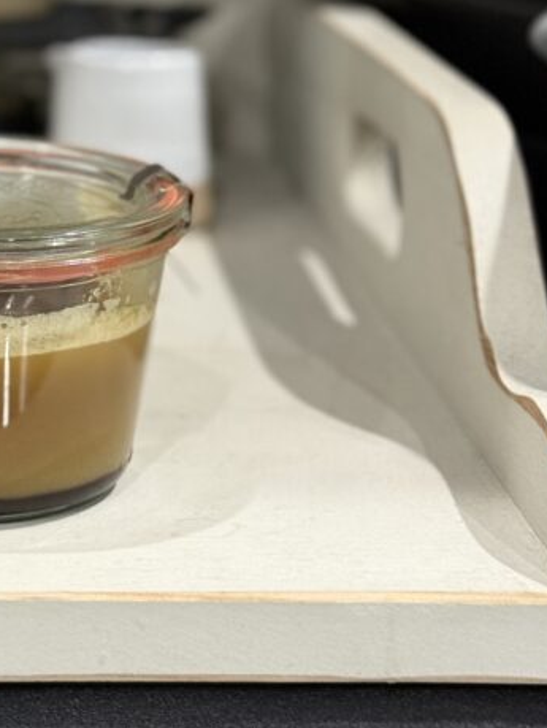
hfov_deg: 13.6
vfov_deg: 18.1
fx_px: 2251
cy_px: 98
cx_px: -19
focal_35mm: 107
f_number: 1.78
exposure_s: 1/40
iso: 320
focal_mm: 6.76
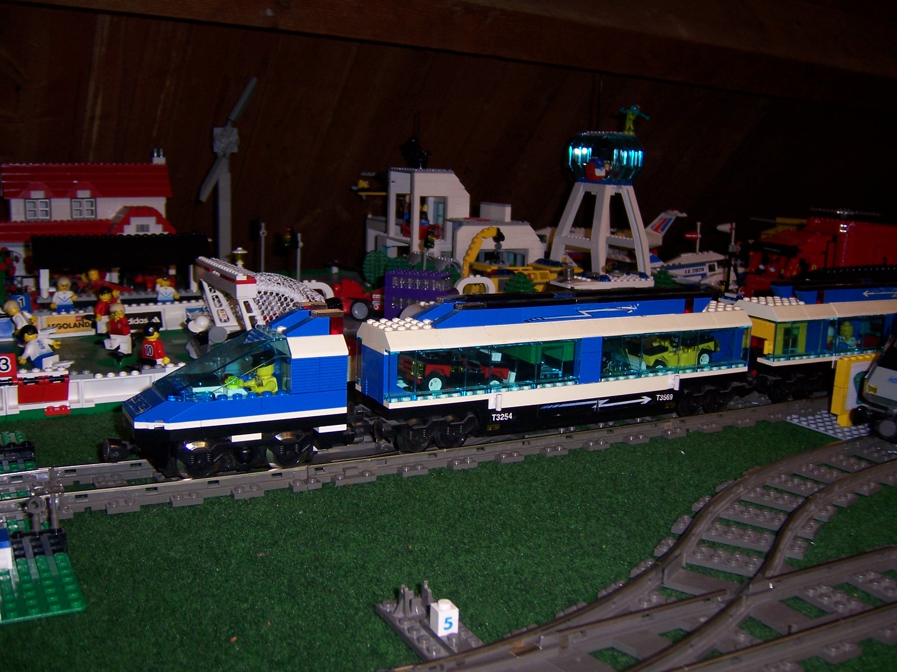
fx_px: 933
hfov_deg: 51.4
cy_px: 336
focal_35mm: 36
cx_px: 448
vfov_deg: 39.7
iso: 80
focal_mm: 6.2
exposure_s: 1/60
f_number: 2.8
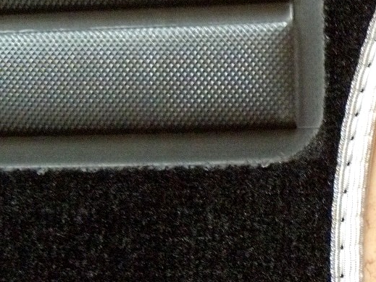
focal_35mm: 71
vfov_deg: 20.3
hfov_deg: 26.4
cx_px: 347
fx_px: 771
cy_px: 28
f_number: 3.6
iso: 640
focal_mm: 6.4
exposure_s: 1/8
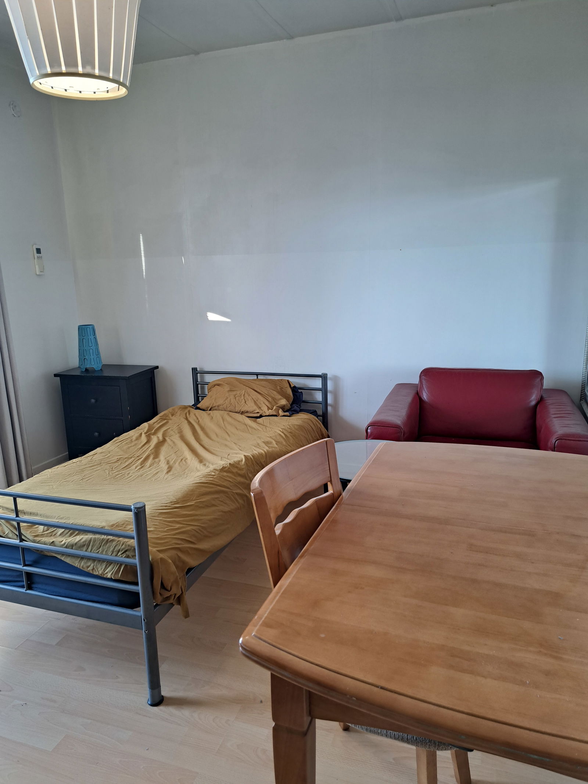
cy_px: 392
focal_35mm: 24
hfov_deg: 56.8
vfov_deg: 71.6
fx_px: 544
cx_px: 294
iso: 64
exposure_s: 1/50
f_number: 1.8
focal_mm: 5.23
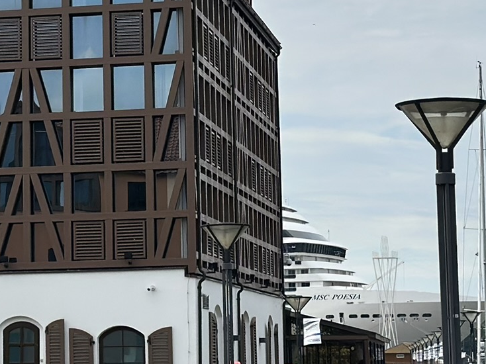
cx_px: 86
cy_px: 80
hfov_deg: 14.6
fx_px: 1881
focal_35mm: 134
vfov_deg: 11.0
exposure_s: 1/10870
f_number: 1.78
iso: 100
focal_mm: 6.86
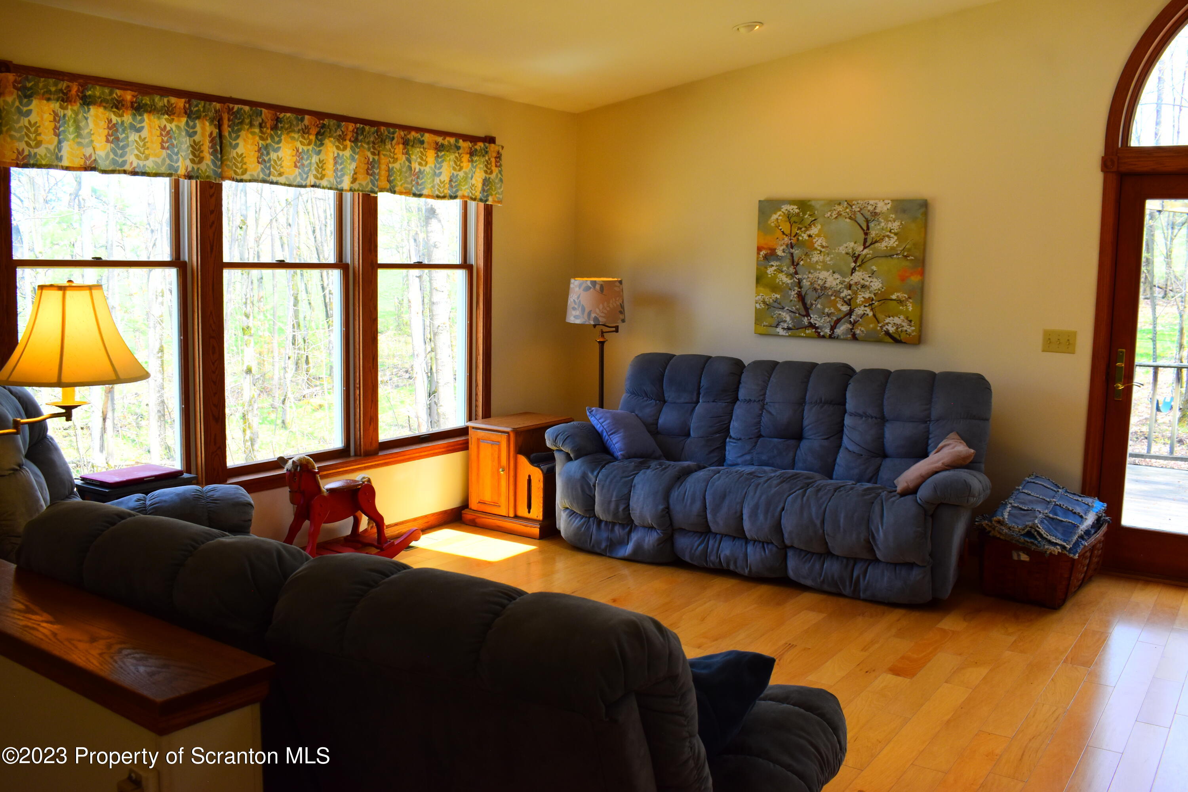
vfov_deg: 41.7
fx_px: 1039
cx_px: 594
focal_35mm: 32
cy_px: 396
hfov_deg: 59.5
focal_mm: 21
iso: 400
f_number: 6.3
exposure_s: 1/160
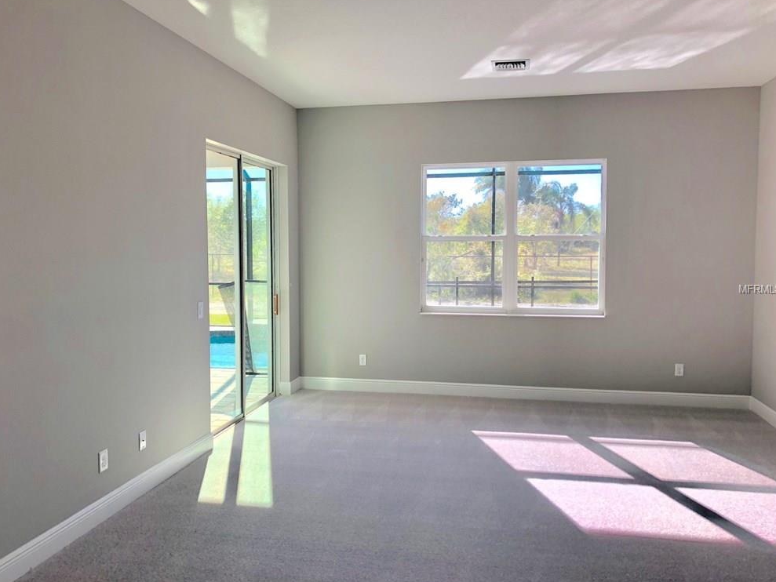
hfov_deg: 61.7
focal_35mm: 29
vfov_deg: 48.2
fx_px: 650
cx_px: 384
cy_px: 289
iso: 25
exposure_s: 1/120
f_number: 1.8
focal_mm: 3.99
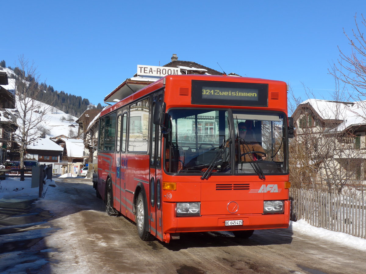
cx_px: 183
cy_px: 137
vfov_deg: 29.7
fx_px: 518
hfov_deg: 38.9
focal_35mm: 49
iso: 80
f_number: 3.2
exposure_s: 1/1300
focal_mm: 10.1
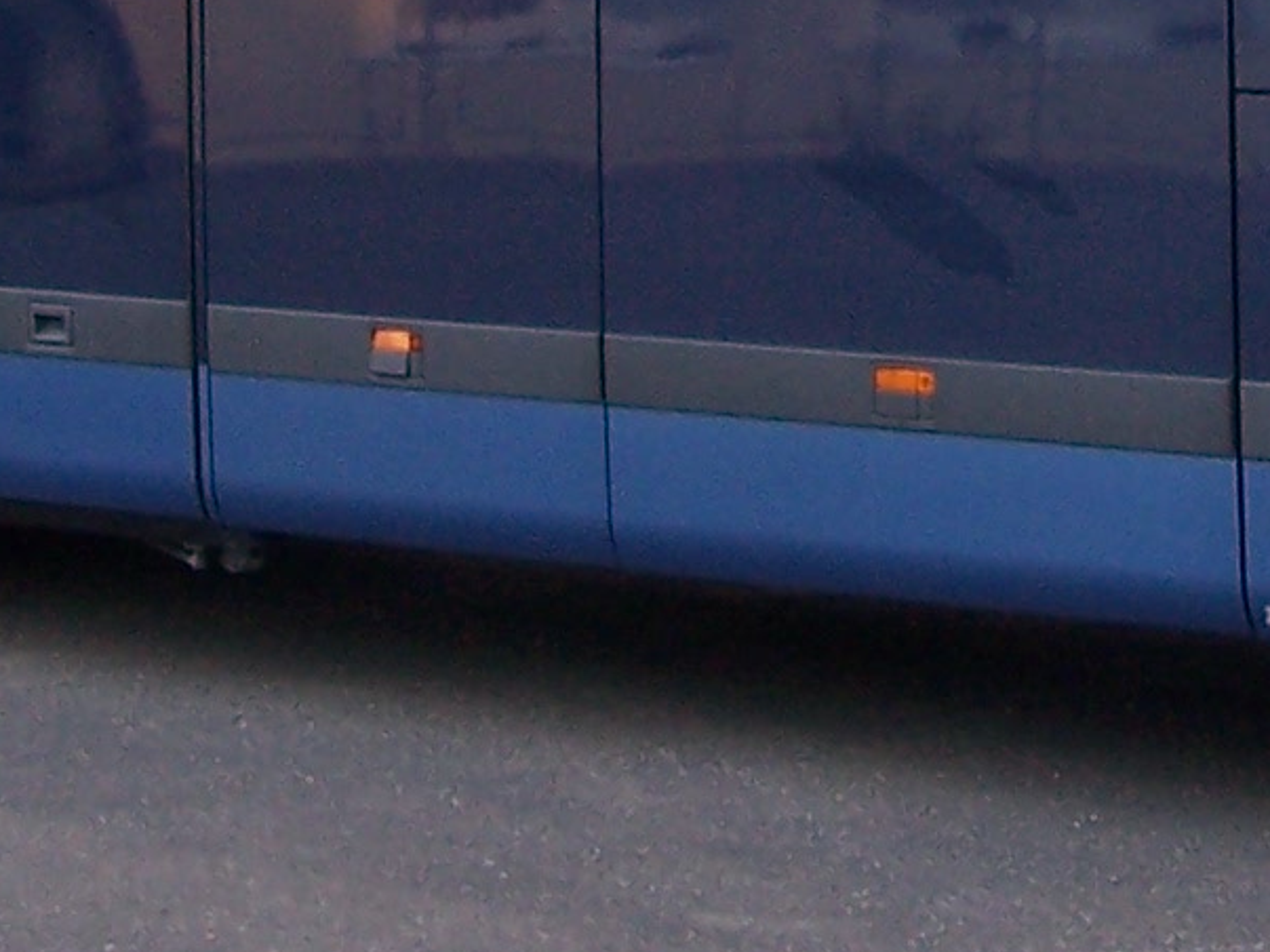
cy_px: -722
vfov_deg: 6.7
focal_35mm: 218
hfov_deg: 9.0
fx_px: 7996
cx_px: 1257
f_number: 3
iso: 80
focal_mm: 8.5
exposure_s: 1/80
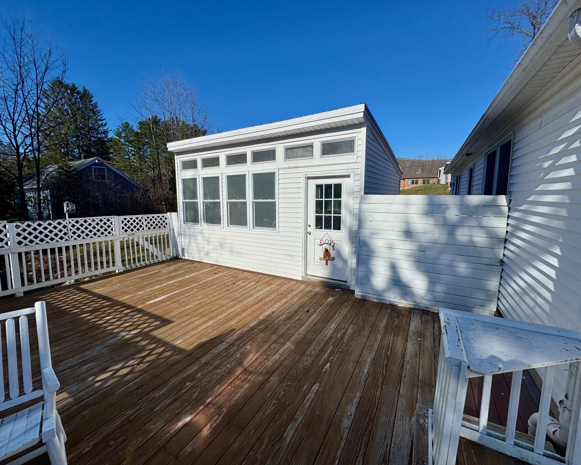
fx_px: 258
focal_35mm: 15
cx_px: 281
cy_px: 228
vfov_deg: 84.0
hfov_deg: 96.8
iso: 32
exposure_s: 1/4367
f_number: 2.2
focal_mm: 2.22
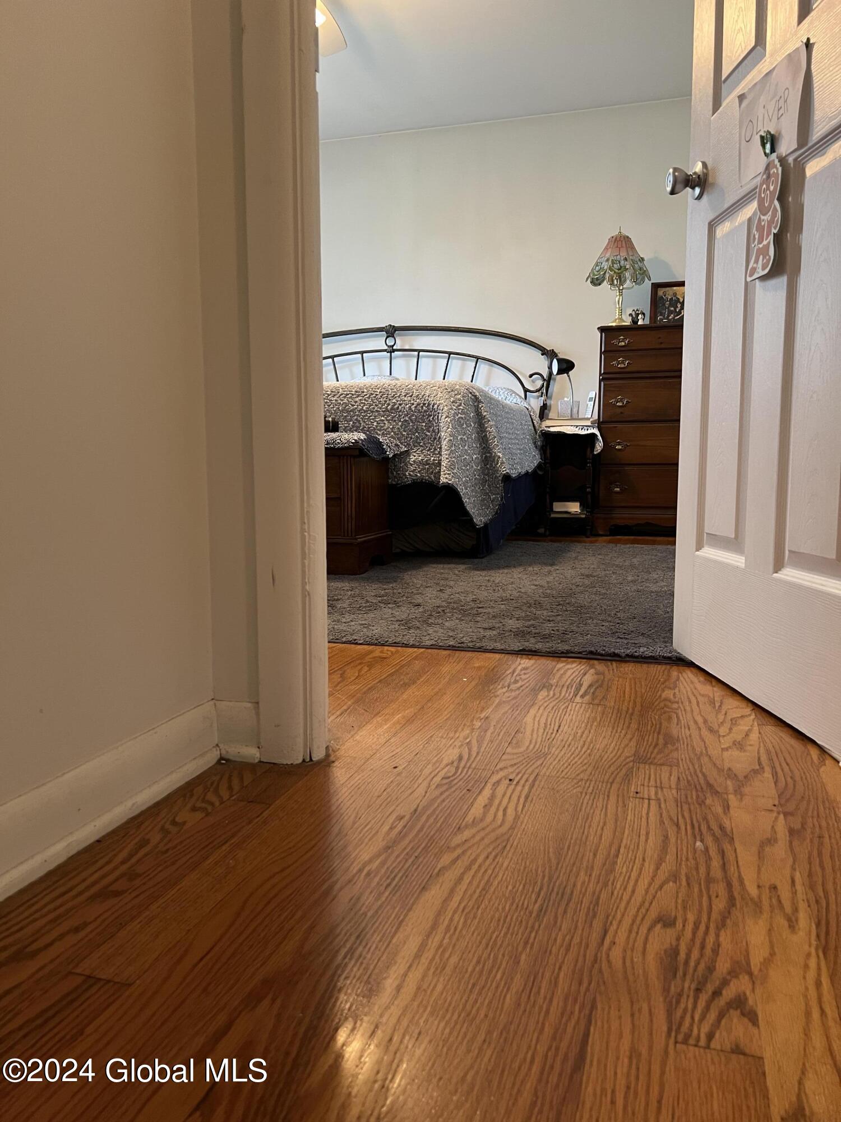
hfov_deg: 53.1
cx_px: 420
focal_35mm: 26
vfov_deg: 67.3
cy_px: 561
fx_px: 842
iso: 250
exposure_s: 1/60
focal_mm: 5.7
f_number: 1.5
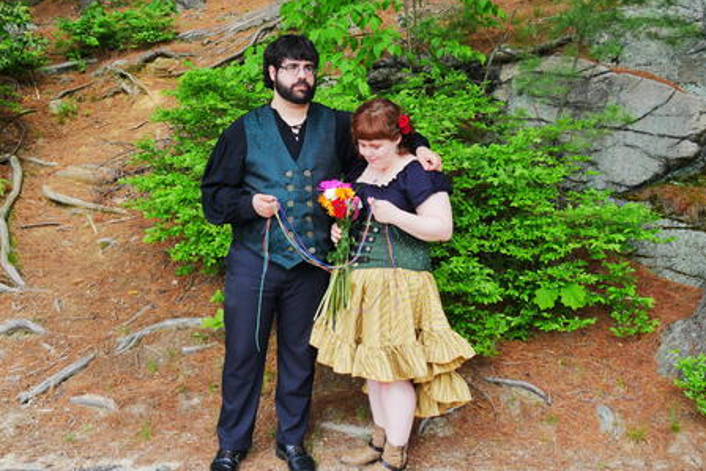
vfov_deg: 29.2
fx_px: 902
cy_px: 208
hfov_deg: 42.7
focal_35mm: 46
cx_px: 353
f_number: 5.6
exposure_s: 1/160
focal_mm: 22
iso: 200
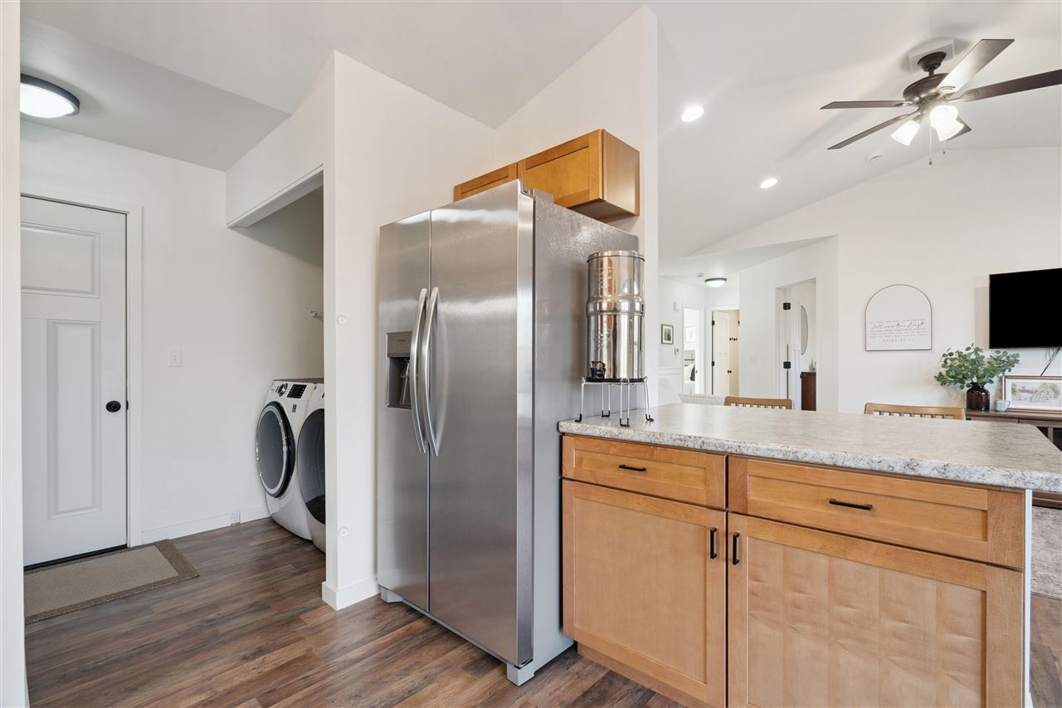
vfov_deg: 73.7
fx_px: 472
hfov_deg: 96.7
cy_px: 354
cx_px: 531
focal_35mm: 16
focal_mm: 16
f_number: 10
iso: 400
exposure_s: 1/4
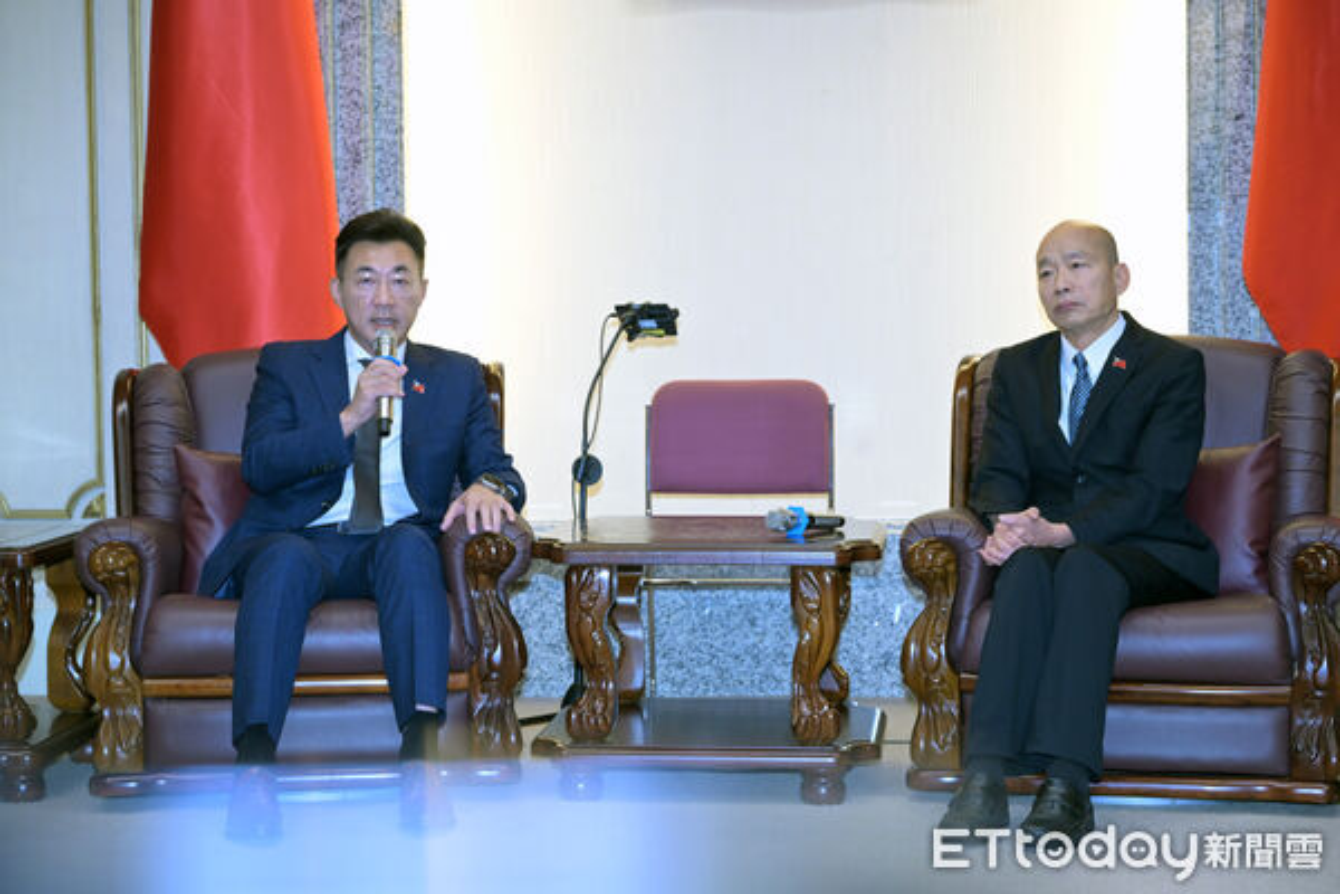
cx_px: 670
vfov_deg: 18.2
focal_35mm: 75
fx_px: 2791
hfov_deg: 27.0
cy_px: 447
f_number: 5.6
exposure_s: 1/100
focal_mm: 75
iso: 2500
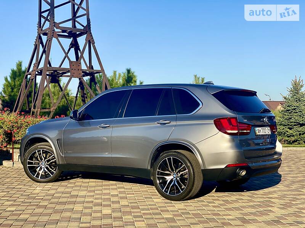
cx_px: 152
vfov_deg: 28.0
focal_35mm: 52
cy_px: 114
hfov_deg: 36.8
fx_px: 458
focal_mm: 6
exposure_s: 1/1115
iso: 20
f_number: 2
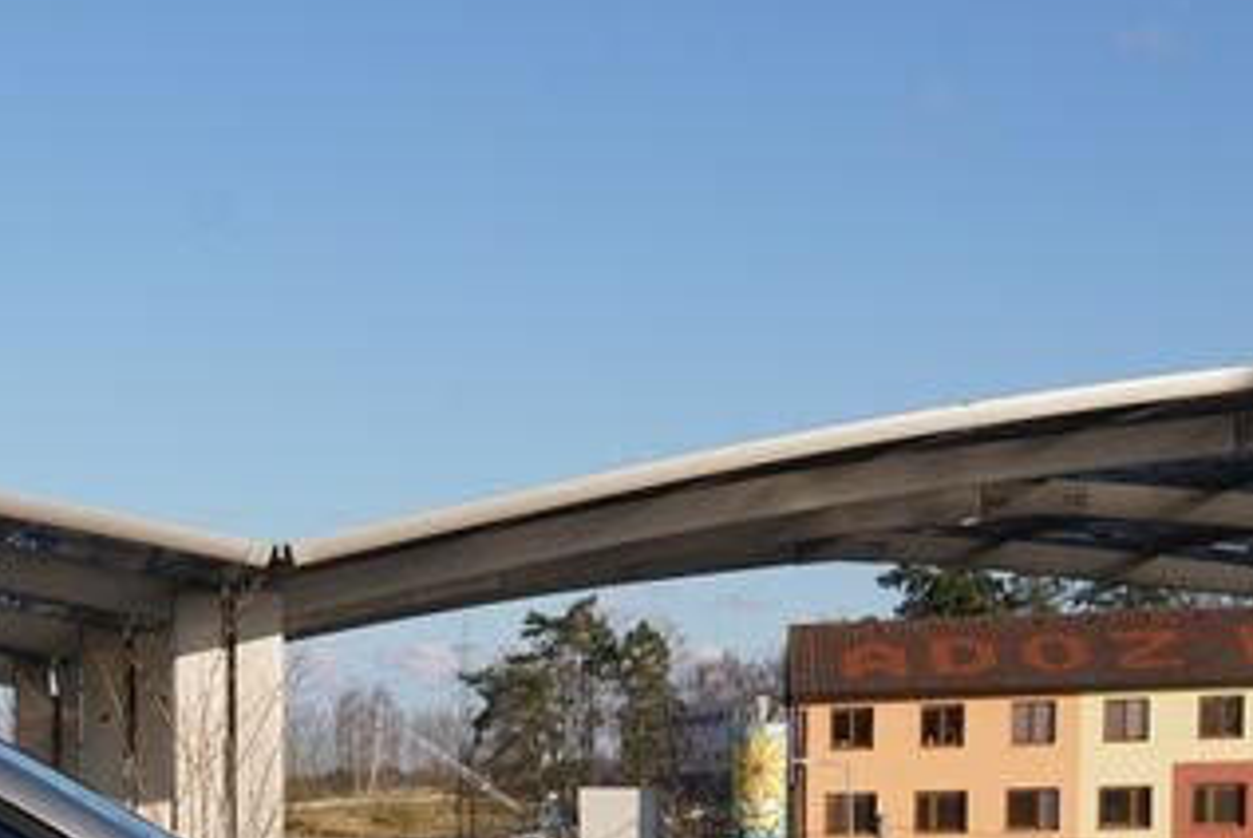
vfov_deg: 13.0
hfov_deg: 18.9
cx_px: -360
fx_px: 3484
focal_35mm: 100
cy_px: 1255
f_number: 8
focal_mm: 31
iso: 100
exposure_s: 1/250
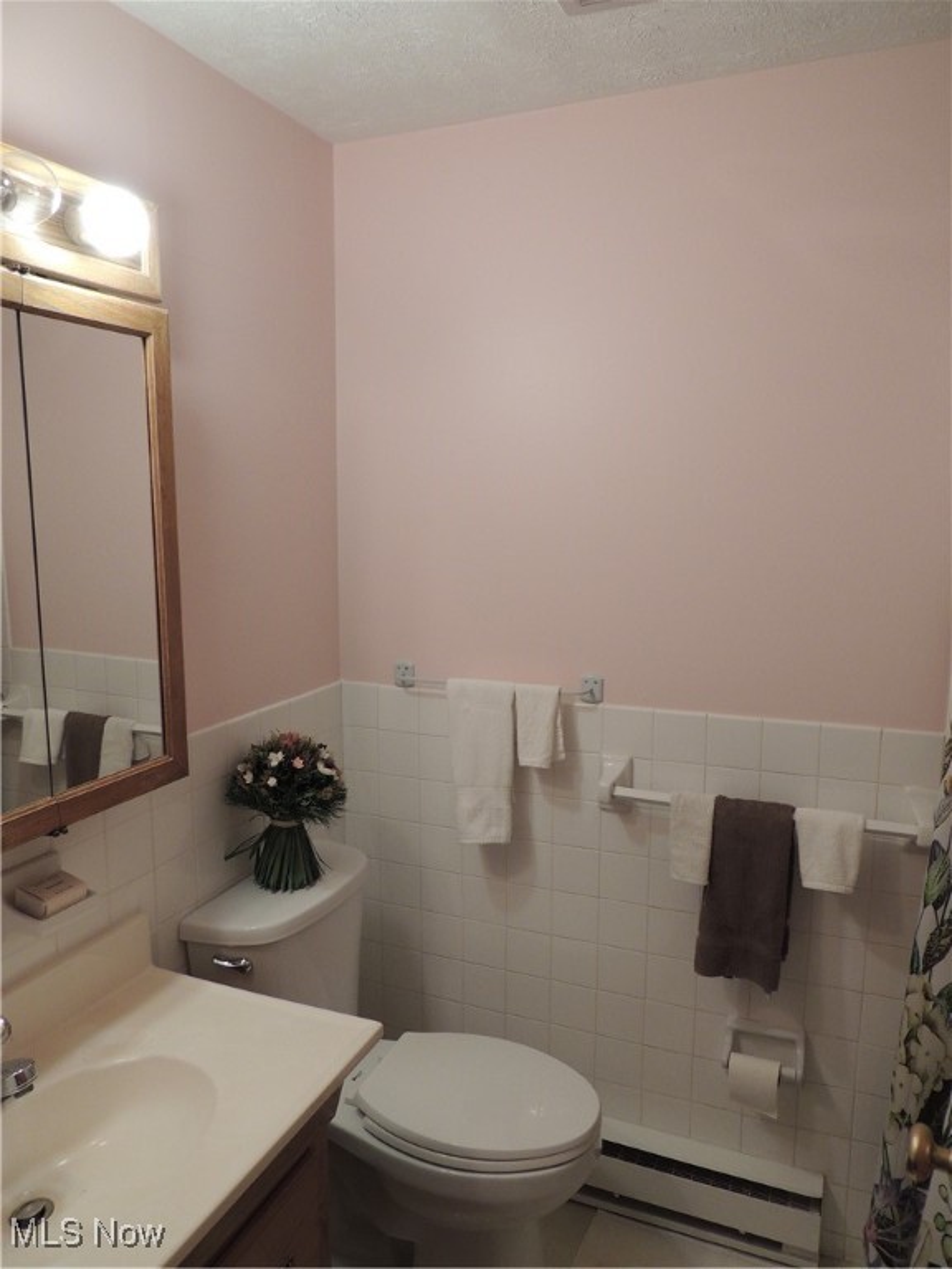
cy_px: 634
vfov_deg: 71.6
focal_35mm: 24
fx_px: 880
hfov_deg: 56.8
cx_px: 476
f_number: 3
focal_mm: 4.3
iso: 280
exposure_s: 1/30
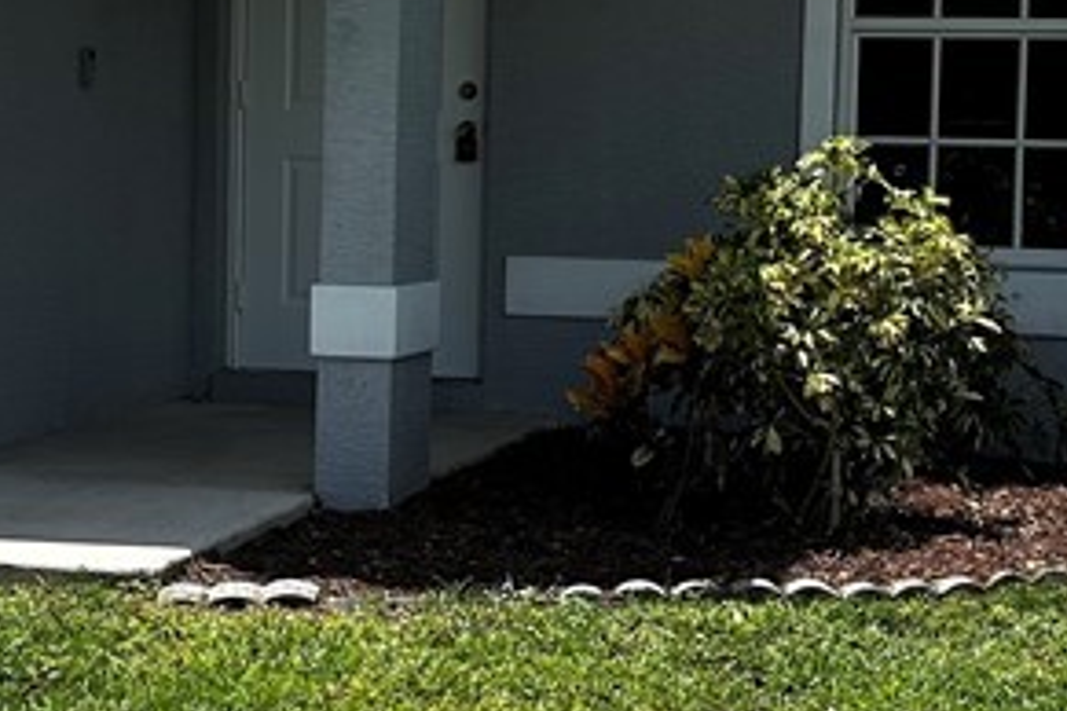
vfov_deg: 14.4
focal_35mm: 95
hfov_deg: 21.5
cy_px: 257
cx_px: 484
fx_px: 2815
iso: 50
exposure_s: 1/3704
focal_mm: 5.7
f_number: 1.5
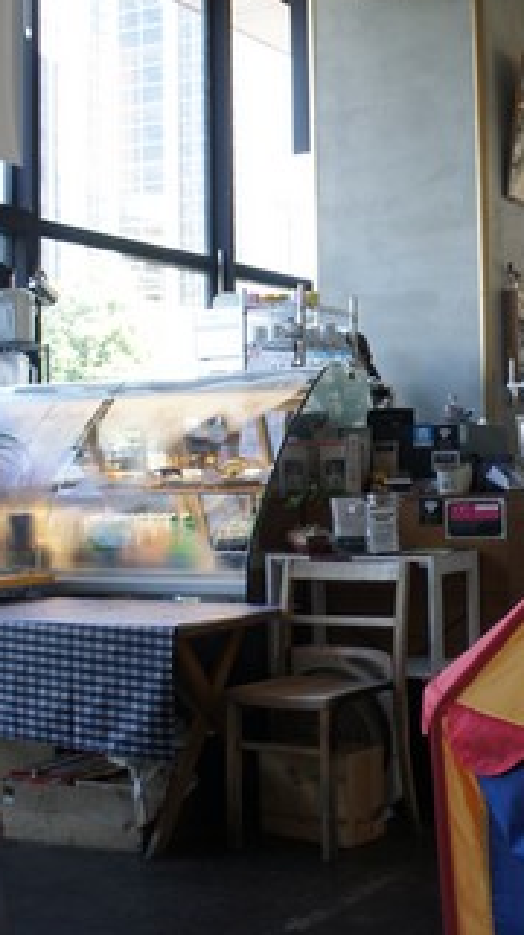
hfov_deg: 22.1
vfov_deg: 39.2
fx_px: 1312
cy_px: 488
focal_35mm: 53
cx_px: 457
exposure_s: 1/40
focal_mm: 18
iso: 200
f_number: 4
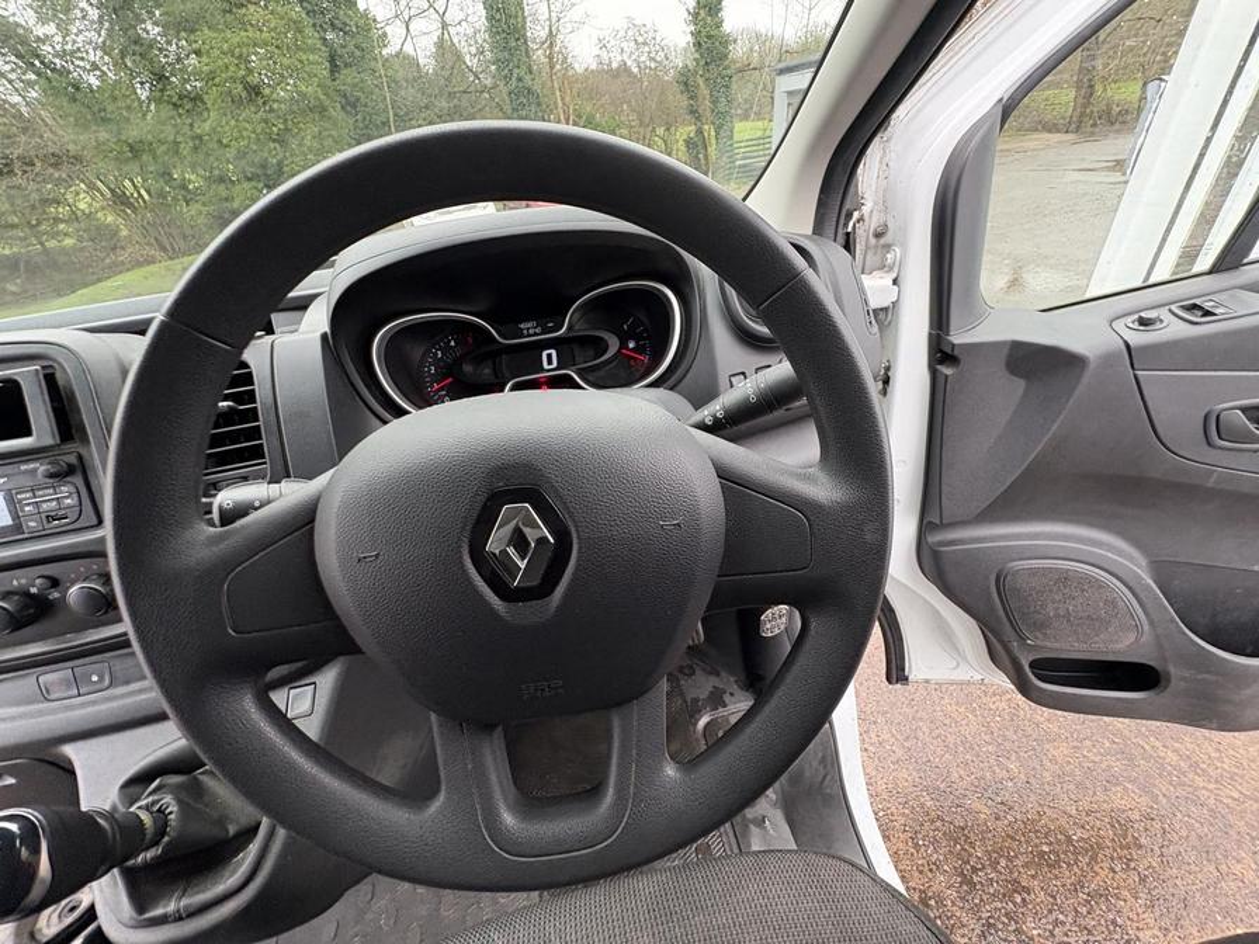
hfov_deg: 102.1
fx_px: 509
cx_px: 630
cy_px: 472
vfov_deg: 85.7
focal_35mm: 14
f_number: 2.2
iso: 200
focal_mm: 2.22
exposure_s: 1/86
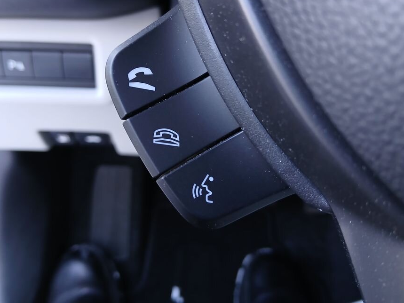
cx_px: 194
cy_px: 123
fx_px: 362
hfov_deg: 58.3
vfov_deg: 45.2
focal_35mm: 31
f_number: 1.8
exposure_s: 1/25
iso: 250
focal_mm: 3.98
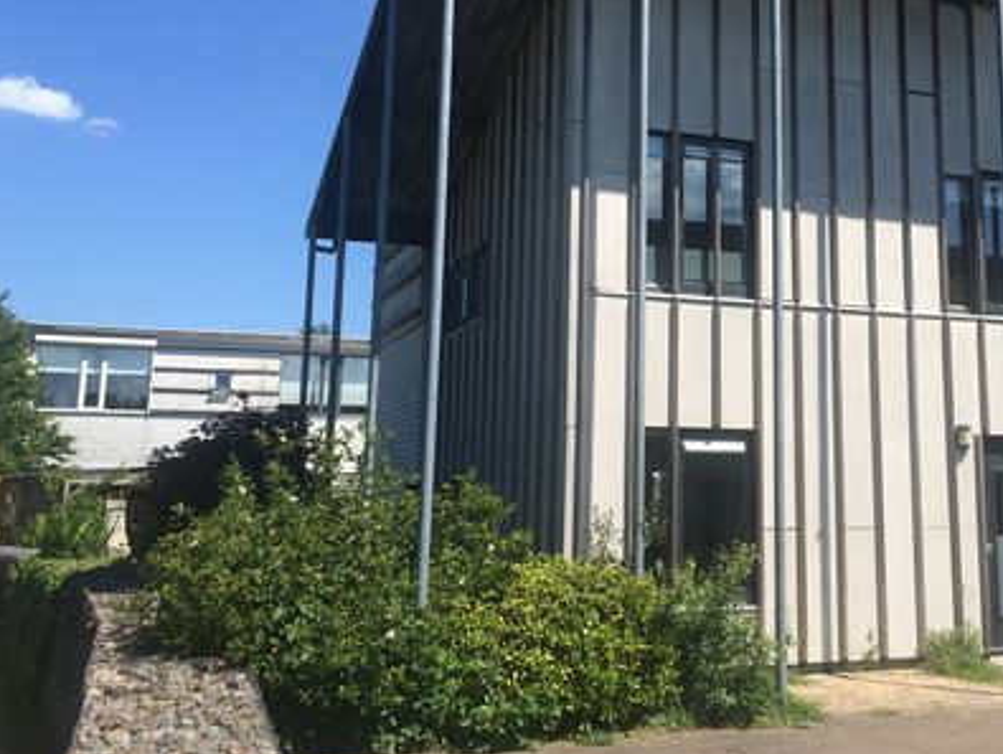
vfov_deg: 32.6
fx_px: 1276
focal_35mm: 44
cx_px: 716
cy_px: 241
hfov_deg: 42.0
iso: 25
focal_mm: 4.15
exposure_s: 1/1789
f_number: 2.2
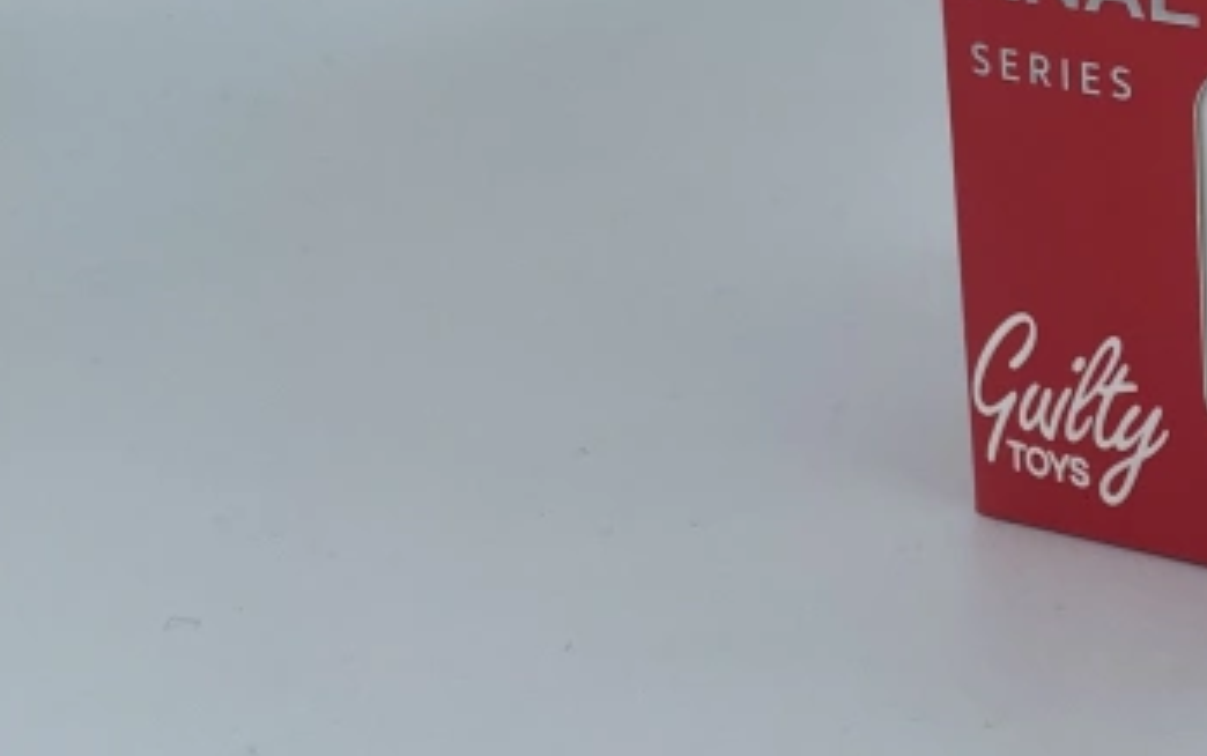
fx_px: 3127
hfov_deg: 20.3
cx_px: 1488
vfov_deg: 13.7
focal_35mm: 95
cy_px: 90
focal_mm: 4.2
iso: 32
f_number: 1.6
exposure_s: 1/1984
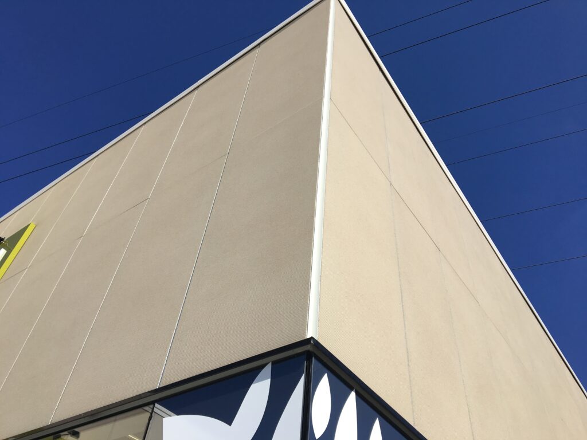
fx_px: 492
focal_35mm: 29
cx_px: 294
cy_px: 220
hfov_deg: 61.7
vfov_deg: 48.2
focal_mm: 4.15
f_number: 2.2
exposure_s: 1/2564
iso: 25
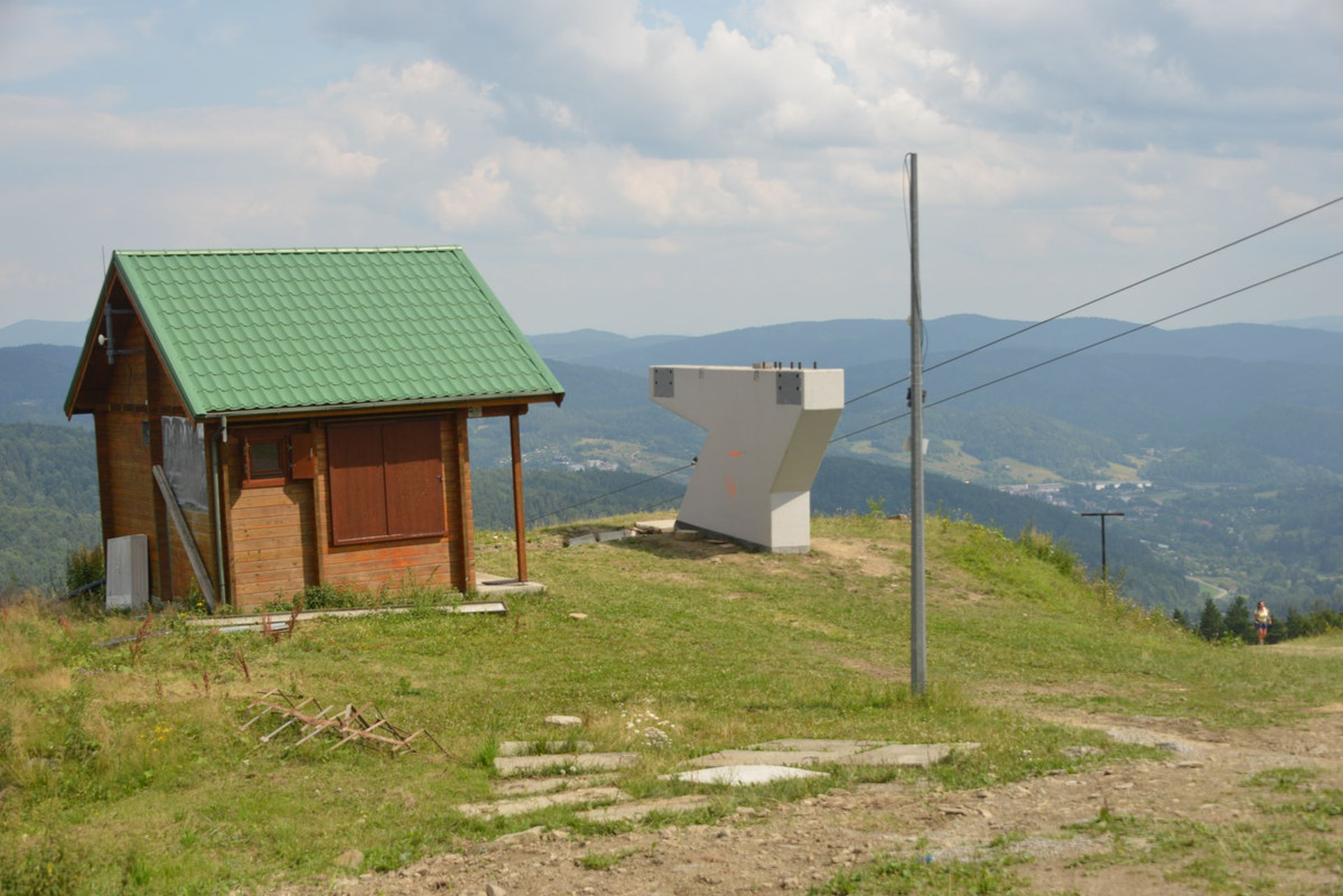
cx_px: 672
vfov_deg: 27.0
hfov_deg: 39.6
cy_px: 448
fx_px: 1866
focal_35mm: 50
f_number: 6.3
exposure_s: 1/160
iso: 100
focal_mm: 50
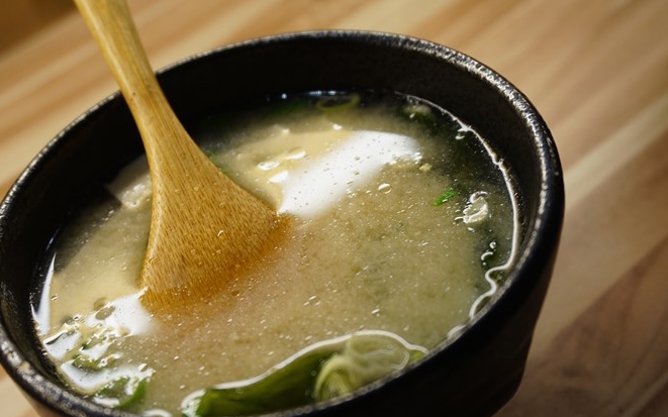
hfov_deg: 38.0
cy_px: 244
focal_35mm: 53
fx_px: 965
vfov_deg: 24.4
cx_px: 264
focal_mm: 28
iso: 200
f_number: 4.5
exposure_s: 1/60
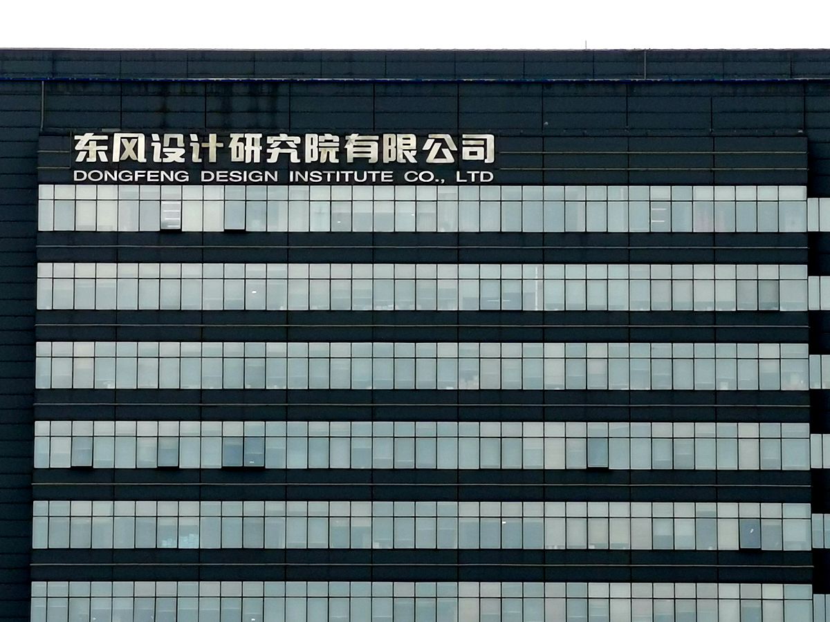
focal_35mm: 199
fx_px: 4771
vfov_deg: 7.5
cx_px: 415
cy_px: 311
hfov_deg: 9.9
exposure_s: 1/890
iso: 50
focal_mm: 7.48
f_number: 2.4
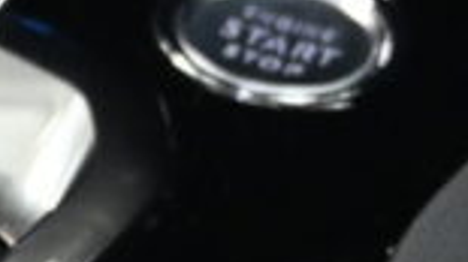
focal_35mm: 249
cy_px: 224
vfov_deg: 4.9
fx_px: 3088
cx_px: -688
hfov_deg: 8.0
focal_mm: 24
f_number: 4.2
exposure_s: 1/40
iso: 720
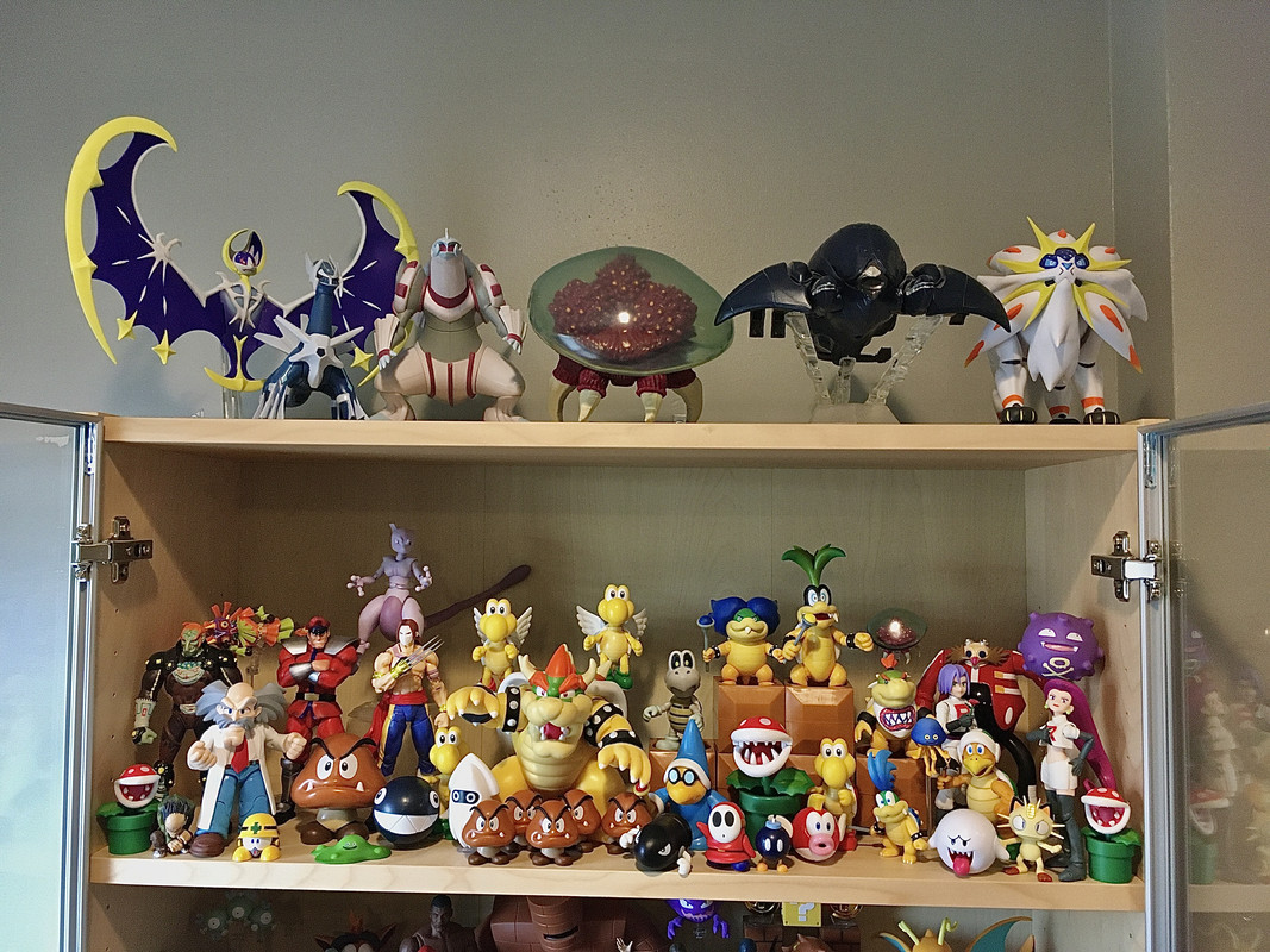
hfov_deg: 61.7
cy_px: 476
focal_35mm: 29
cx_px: 635
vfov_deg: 48.2
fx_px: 1064
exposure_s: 1/30
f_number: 2.2
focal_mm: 4.15
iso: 160
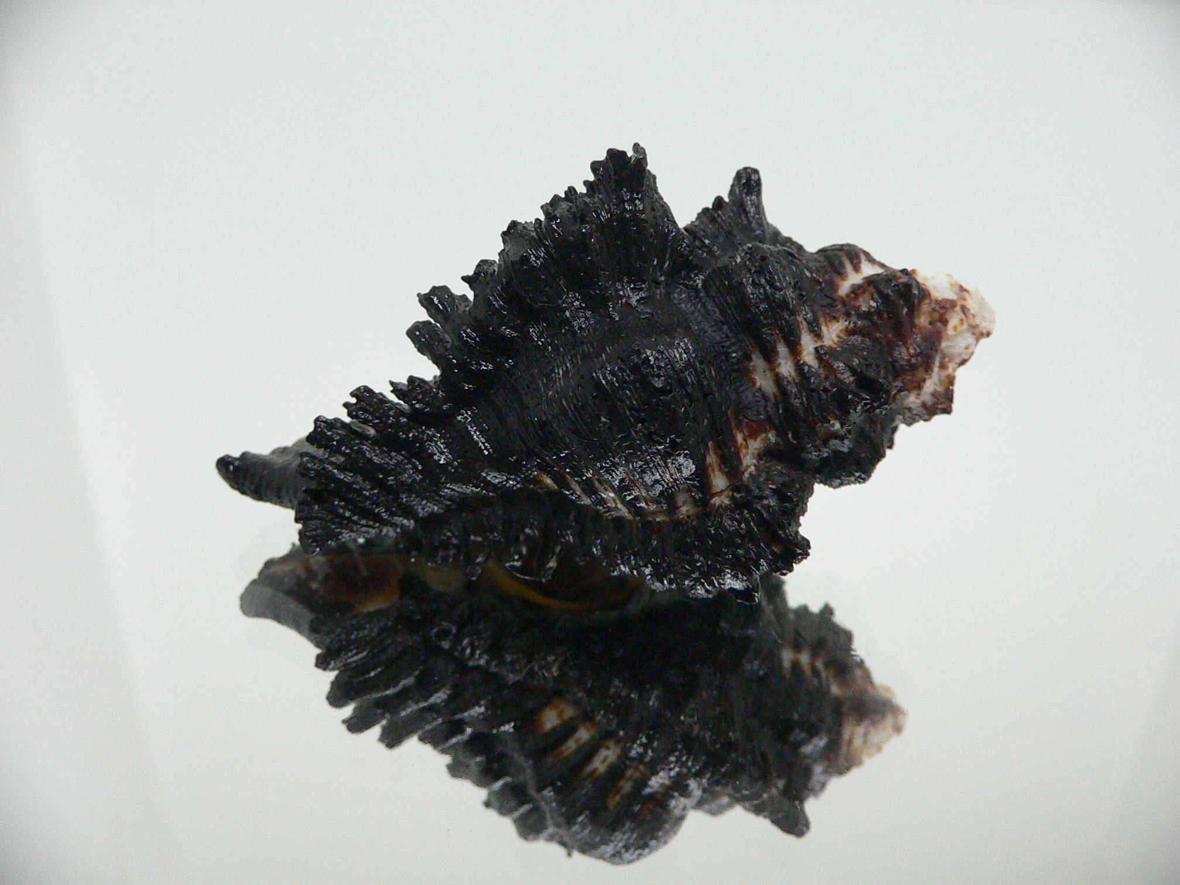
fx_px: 1193
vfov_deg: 40.7
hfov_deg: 52.6
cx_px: 590
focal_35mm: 35
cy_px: 442
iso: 200
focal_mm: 4.6
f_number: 2.8
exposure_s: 1/60
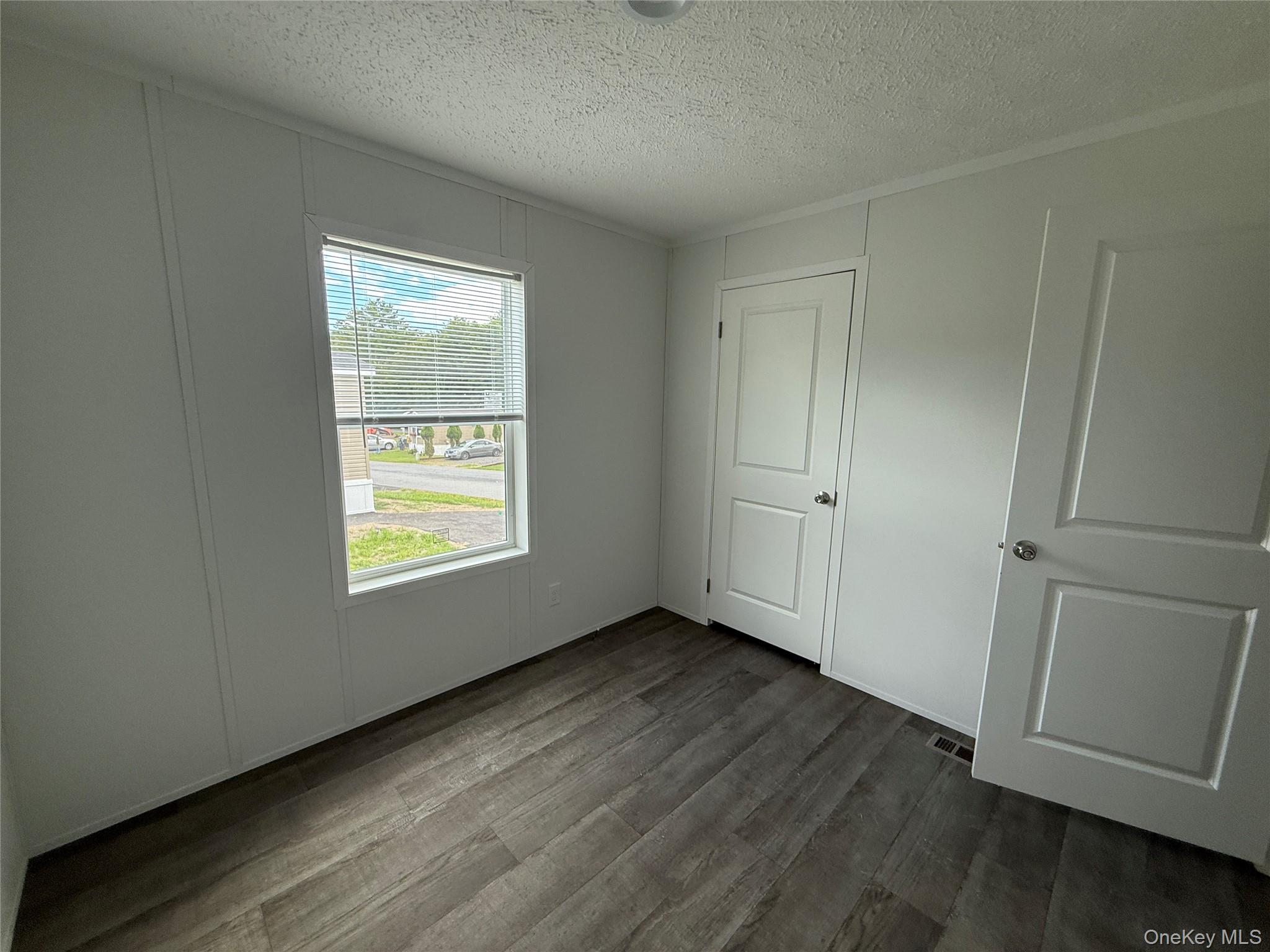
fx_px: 514
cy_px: 476
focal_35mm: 14
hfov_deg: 102.1
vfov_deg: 85.7
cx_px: 635
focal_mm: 2.22
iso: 64
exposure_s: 1/102
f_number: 2.2
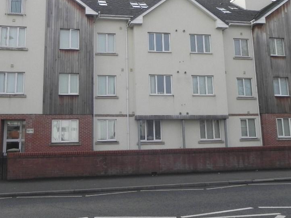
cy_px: 80
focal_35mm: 37
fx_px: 311
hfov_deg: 49.9
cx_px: 122
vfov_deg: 38.4
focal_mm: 4.6
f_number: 7.1
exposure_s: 1/308
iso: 160
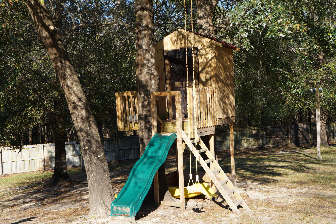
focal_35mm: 44
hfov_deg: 45.0
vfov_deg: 30.8
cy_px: 112
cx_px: 168
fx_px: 406
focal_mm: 29
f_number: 6.3
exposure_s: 1/200
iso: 100
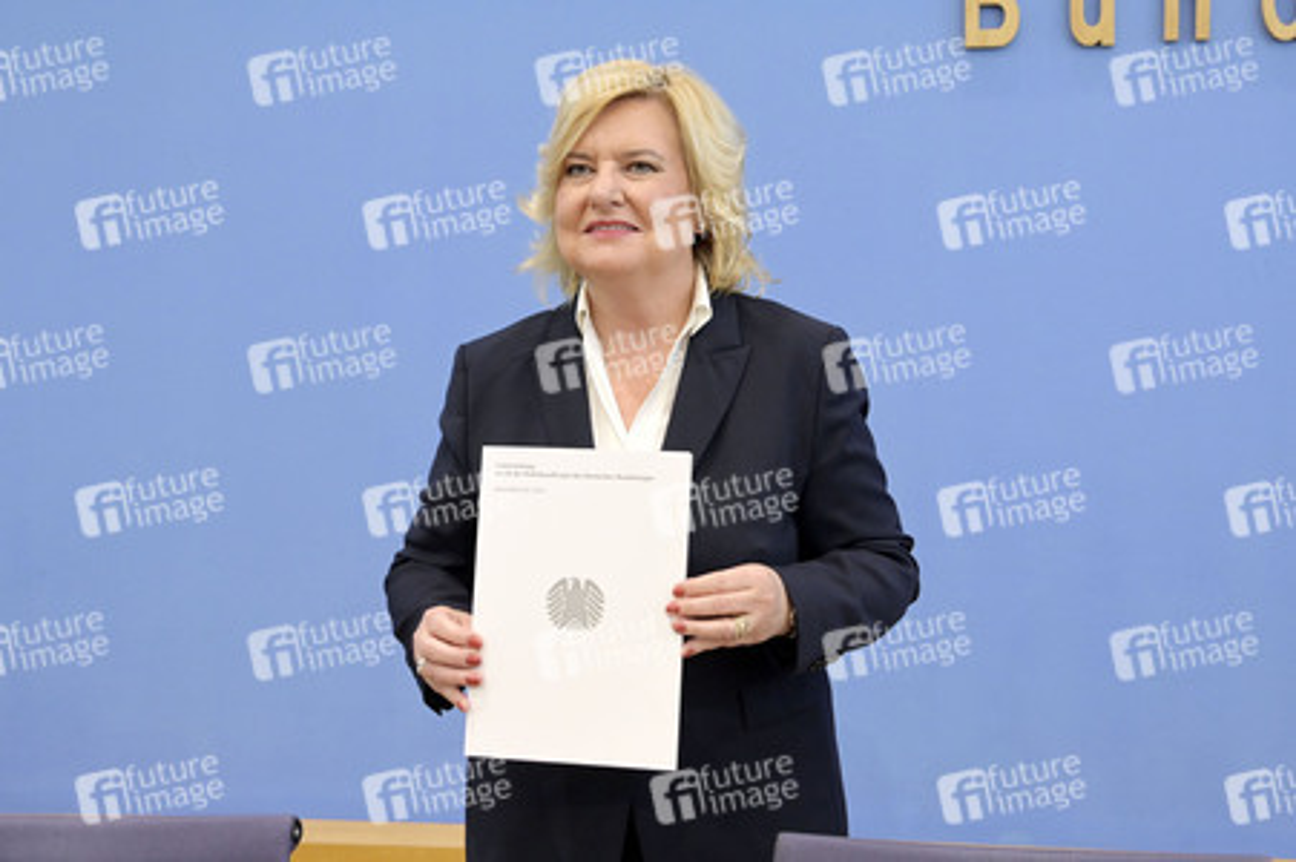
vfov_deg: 33.4
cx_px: 648
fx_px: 1439
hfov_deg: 48.5
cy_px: 431
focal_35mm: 40
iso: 4000
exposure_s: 1/640
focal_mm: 40
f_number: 5
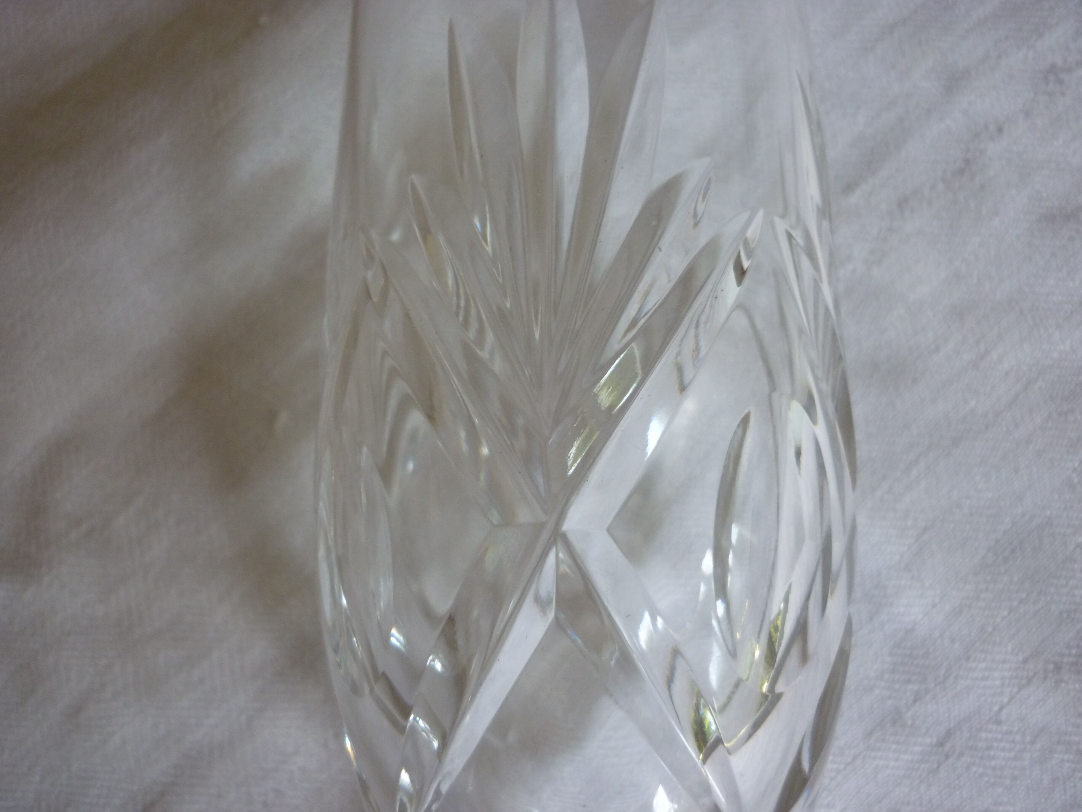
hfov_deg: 55.4
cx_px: 541
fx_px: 1031
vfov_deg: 42.9
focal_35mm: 33
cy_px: 406
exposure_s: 1/30
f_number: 2.8
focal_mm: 5.5
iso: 200
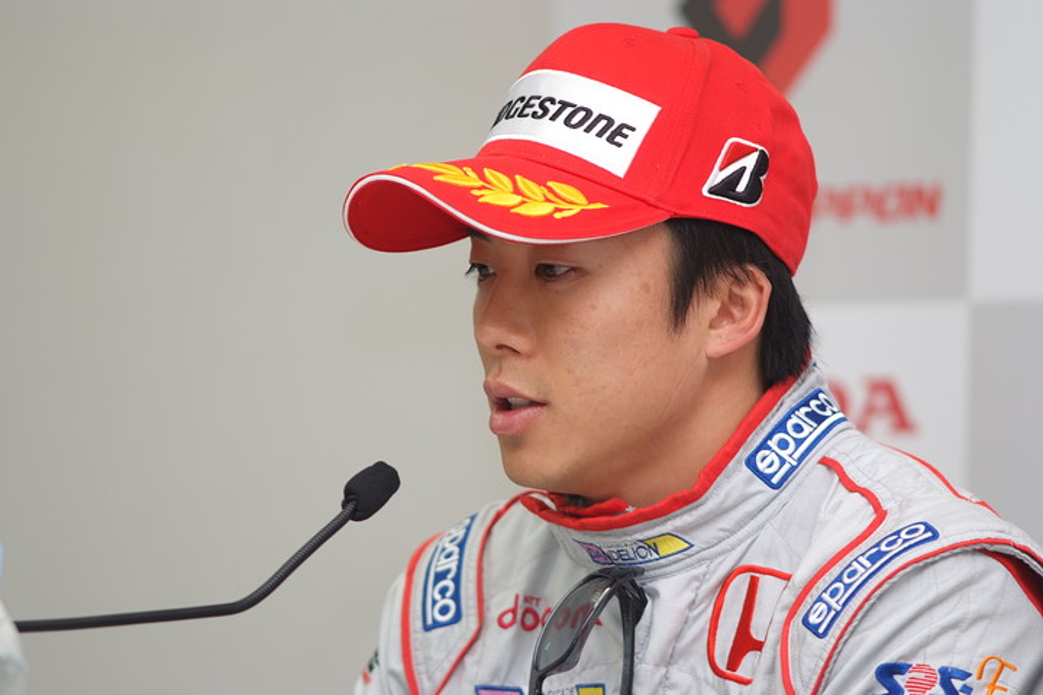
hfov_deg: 7.6
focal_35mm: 270
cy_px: 348
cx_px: 522
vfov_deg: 5.1
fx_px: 7822
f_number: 2.8
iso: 200
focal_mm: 180
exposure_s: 1/125
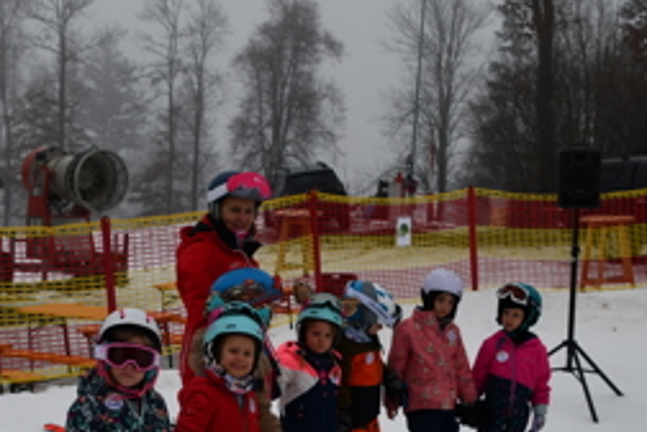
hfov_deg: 29.2
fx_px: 1240
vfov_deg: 19.5
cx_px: 341
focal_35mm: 69
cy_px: 366
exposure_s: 1/250
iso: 220
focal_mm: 21
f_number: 5.6
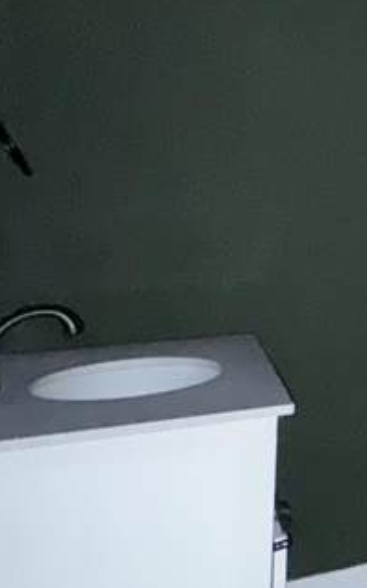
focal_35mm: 60
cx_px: 929
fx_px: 961
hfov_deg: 13.7
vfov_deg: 33.2
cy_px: 137
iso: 1600
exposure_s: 1/16
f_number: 2.2
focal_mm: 2.22
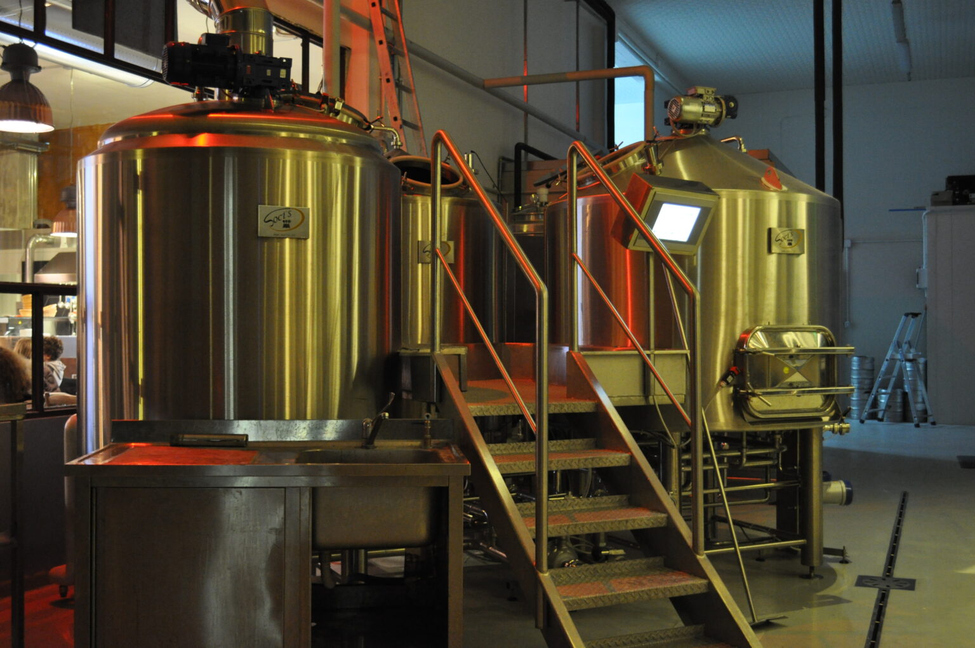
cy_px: 324
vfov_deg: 31.8
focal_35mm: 42
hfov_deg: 46.5
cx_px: 488
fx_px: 1136
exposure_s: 1/6
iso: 1600
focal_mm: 28
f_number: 4.5
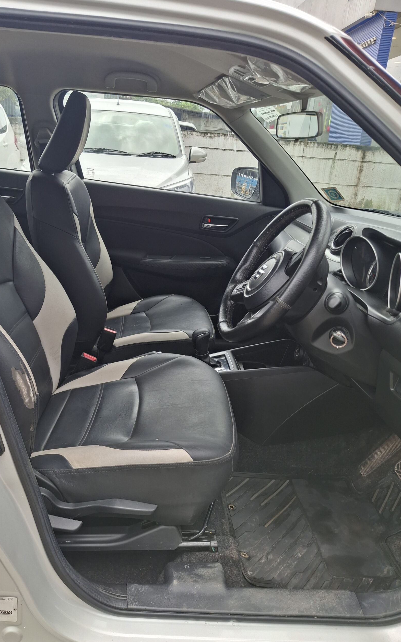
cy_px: 318
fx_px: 472
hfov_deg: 45.8
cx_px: 165
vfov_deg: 68.4
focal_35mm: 27
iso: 32
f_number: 1.8
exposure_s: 1/382
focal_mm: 4.69
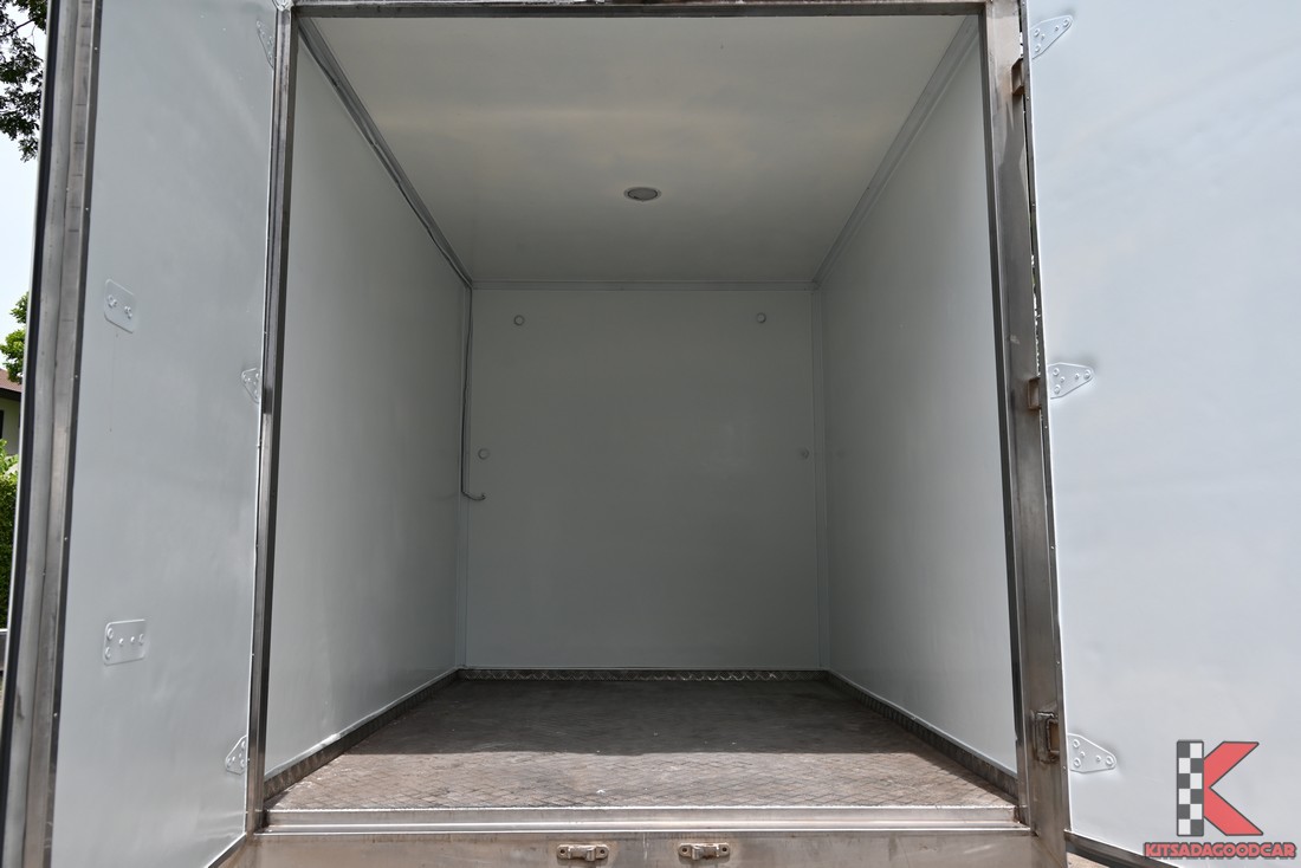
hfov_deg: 67.4
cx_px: 650
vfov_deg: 48.0
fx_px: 976
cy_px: 434
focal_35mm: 27
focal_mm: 27
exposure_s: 1/750
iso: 200
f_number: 6.7
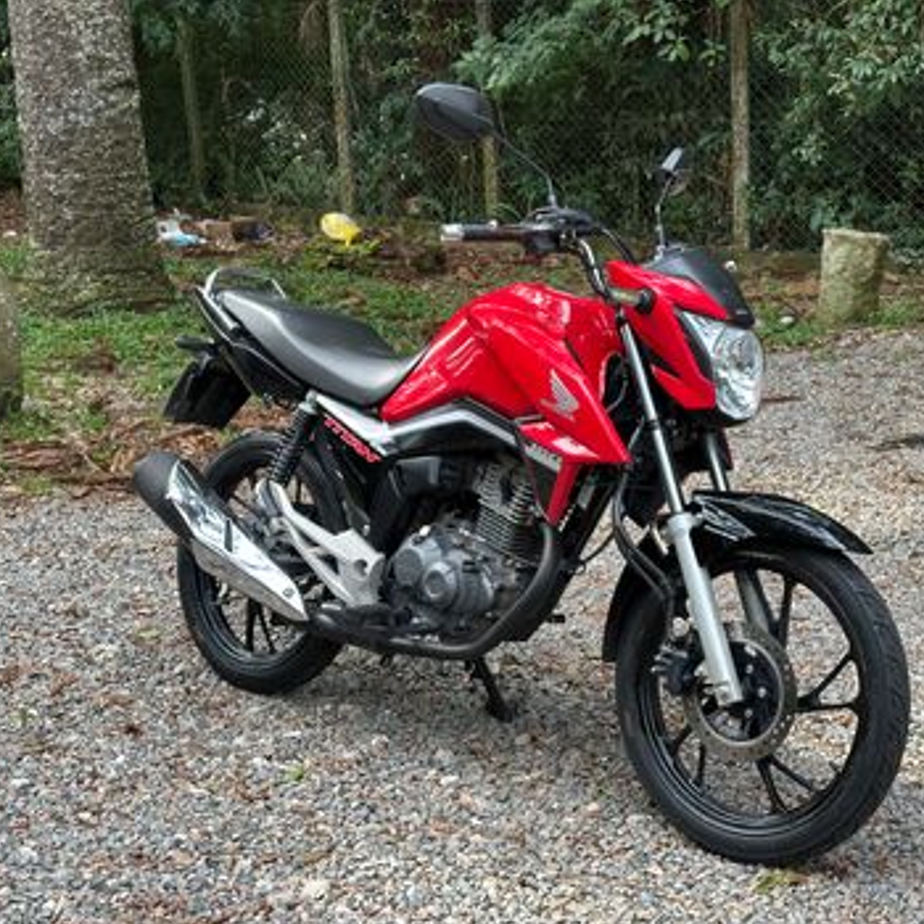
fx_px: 1721
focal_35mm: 57
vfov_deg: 30.0
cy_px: 465
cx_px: 544
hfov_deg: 30.0
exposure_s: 1/237
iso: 50
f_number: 1.78
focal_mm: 6.86
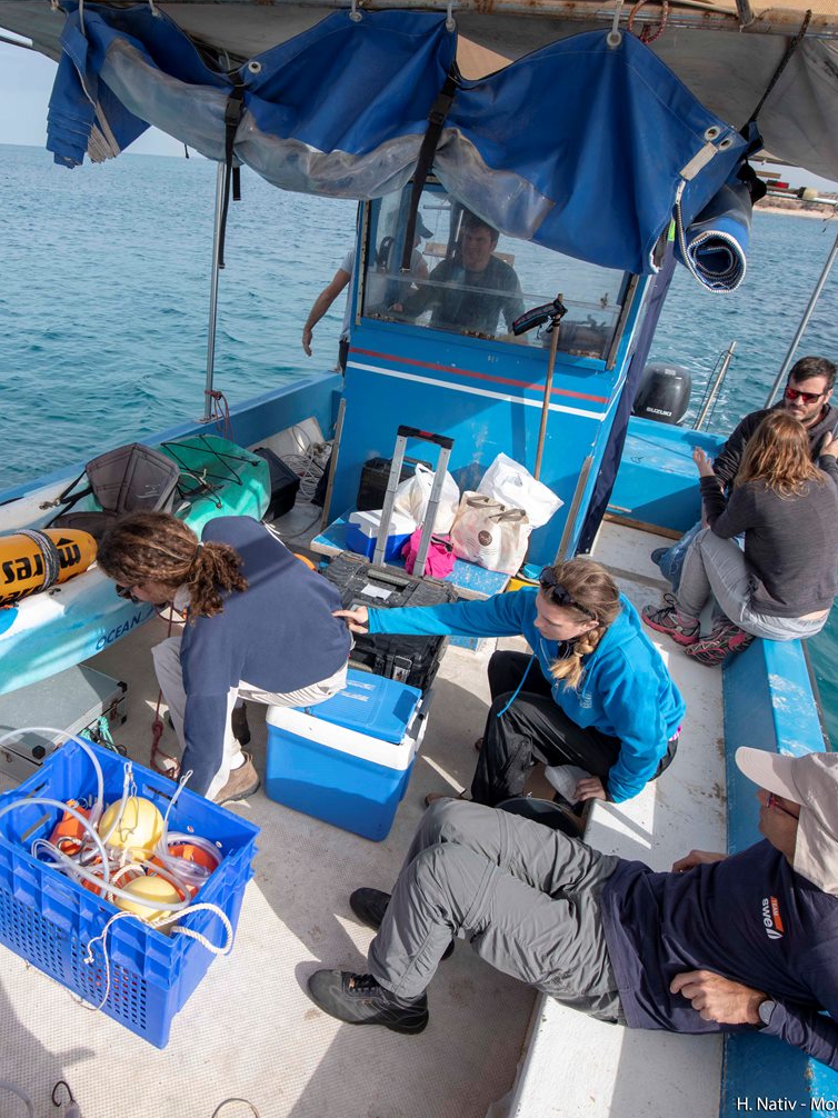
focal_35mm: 24
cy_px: 560
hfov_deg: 55.0
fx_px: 775
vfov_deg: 71.6
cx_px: 248
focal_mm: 16
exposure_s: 1/250
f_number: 7.1
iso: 140
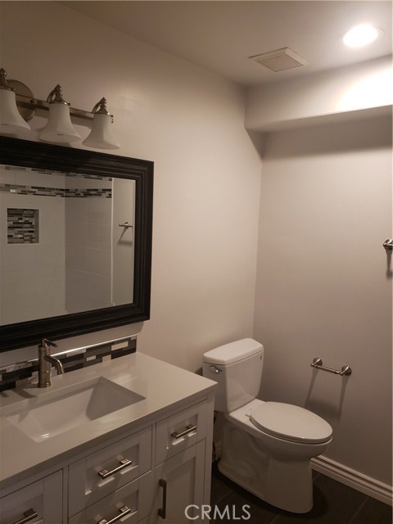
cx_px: 196
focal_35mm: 26
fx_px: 394
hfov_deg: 53.1
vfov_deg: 67.3
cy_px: 262
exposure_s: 1/60
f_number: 1.5
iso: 160
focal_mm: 4.3
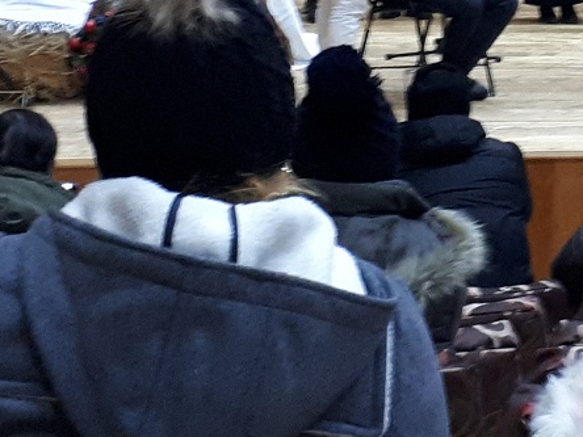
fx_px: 1229
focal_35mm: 73
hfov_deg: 26.0
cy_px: -77
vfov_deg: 19.1
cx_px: 495
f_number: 1.9
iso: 320
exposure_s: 1/17
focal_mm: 3.6
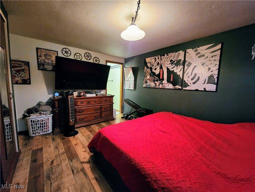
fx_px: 96
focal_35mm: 13
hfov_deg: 106.2
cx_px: 128
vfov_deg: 89.9
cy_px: 96
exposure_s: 1/24
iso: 800
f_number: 2.2
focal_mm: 2.2
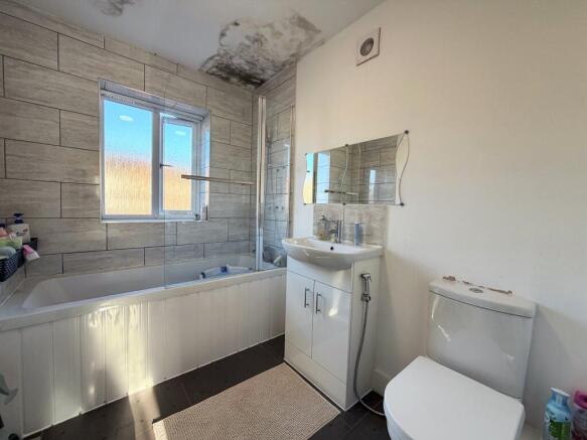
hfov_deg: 102.1
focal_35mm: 14
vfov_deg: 85.7
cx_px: 294
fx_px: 237
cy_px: 220
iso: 160
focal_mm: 2.22
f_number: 2.2
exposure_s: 1/121
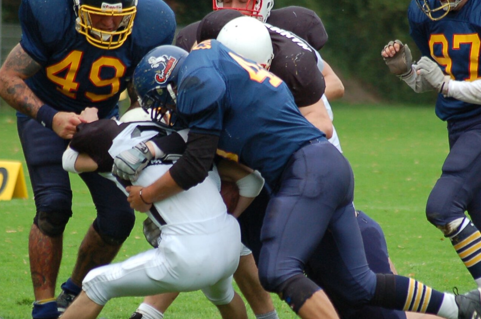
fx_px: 6694
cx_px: 258
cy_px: 181
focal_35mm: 502
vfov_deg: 2.7
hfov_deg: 4.1
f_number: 5
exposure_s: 1/500
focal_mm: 195
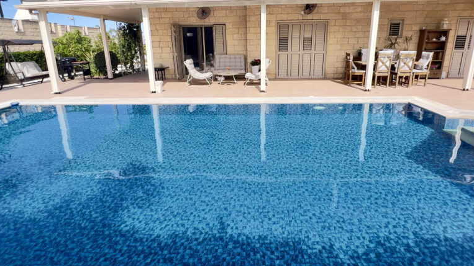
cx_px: 243
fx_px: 239
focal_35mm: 19
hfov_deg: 89.6
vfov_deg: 57.8
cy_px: 104
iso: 32
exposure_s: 1/475
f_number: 1.8
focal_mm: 1.57
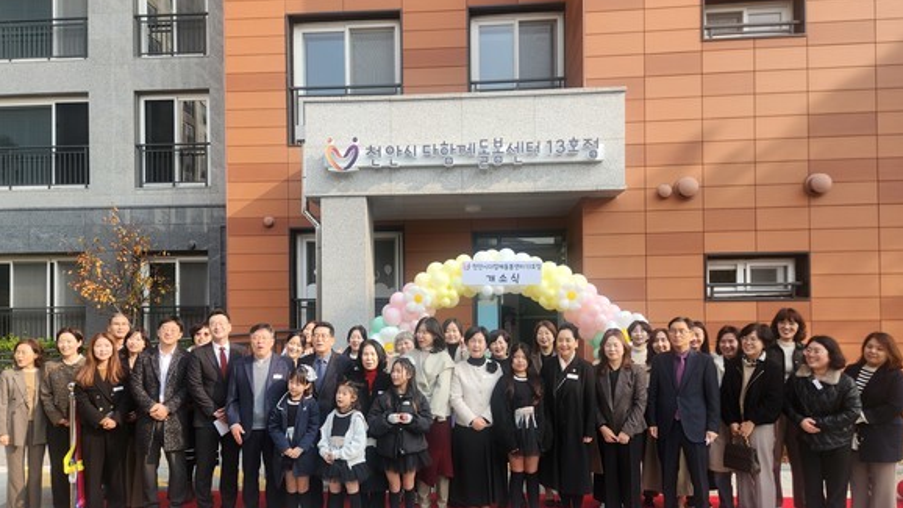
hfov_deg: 71.9
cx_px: 437
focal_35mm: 26
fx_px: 622
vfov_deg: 44.1
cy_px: 309
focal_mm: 5.4
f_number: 1.8
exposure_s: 1/577
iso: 20
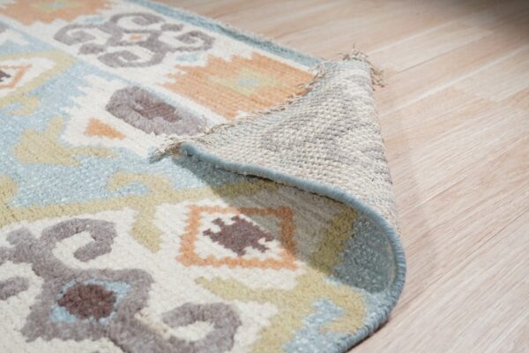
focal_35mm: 45
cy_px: 176
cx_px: 264
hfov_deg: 43.6
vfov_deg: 29.9
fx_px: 661
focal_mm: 30
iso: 500
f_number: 4.5
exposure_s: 1/250
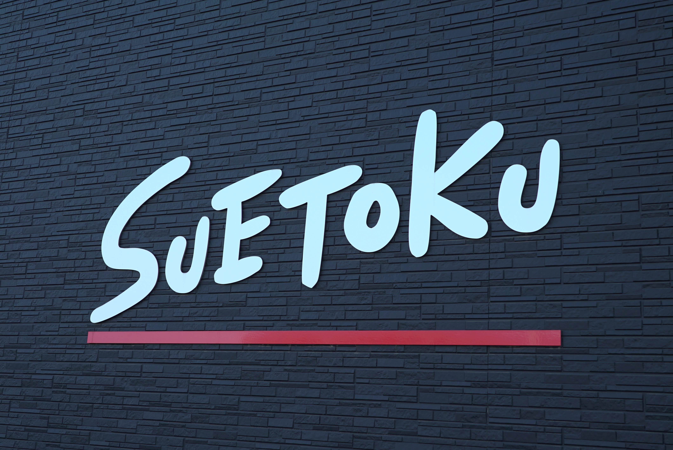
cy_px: 225
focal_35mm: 46
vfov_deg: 29.3
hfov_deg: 42.7
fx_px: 860
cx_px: 336
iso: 200
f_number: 8
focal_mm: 46
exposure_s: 1/100
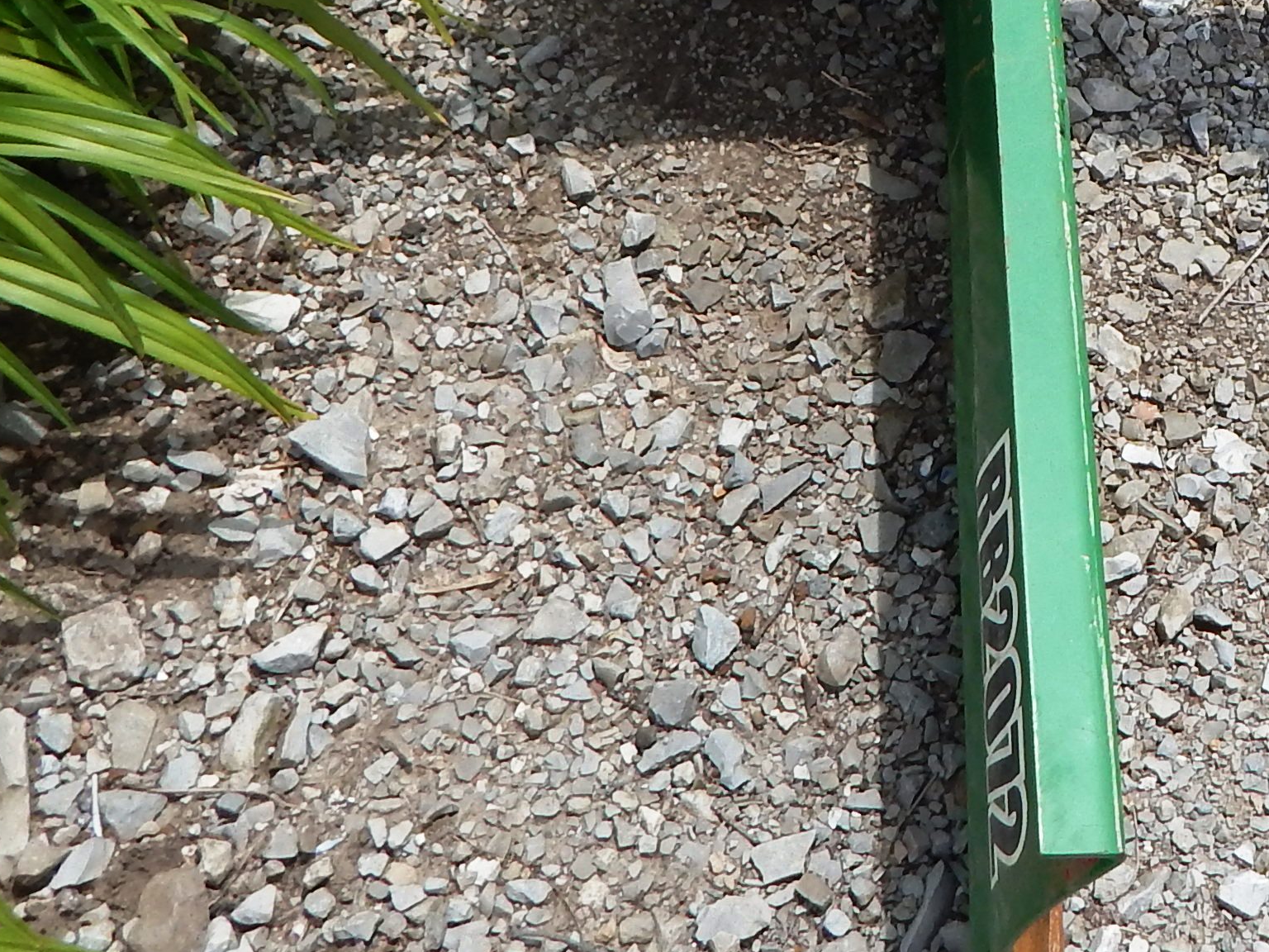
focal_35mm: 66
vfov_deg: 21.4
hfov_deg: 27.5
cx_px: 1310
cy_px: -11
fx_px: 2420
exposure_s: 1/640
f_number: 6
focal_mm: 4
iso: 125
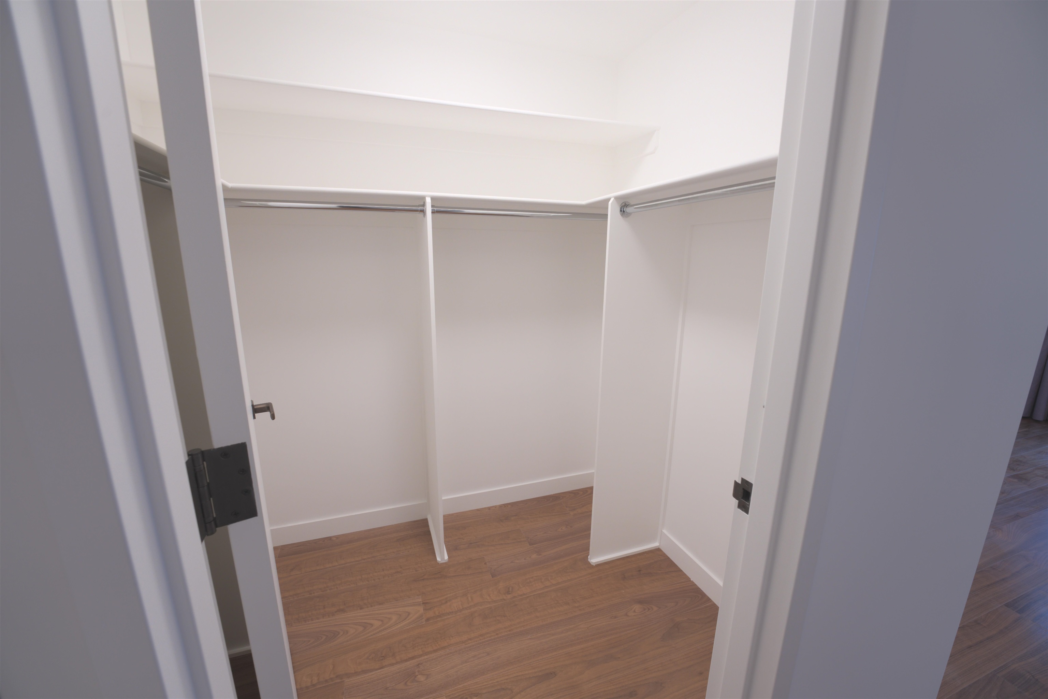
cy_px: 350
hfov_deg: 104.3
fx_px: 408
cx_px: 524
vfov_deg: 81.2
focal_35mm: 14
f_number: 8
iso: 2500
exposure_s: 1/60
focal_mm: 14
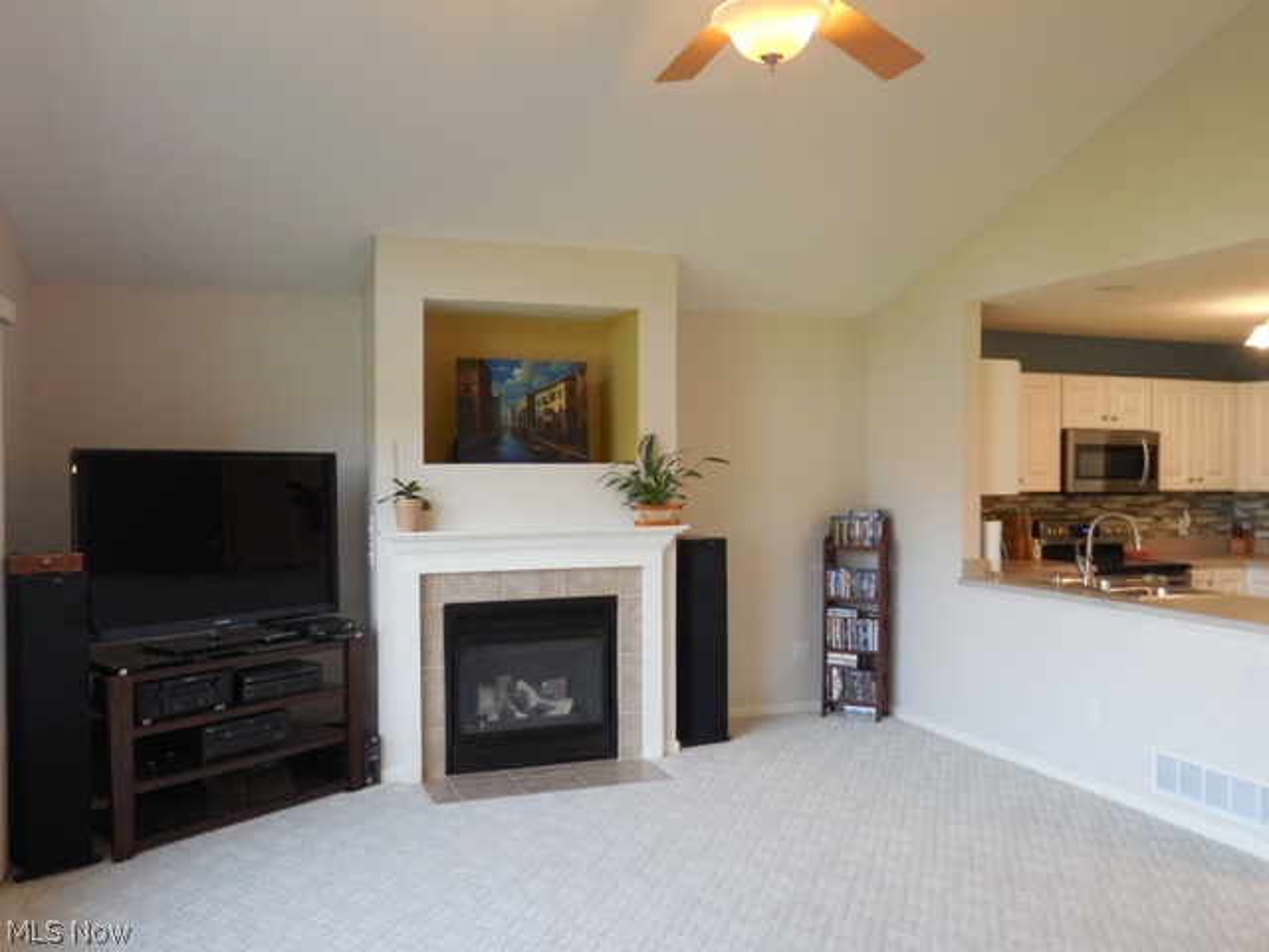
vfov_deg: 46.8
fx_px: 1100
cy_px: 476
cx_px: 634
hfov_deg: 60.0
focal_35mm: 30
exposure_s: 1/30
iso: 220
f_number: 3.8
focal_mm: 5.3
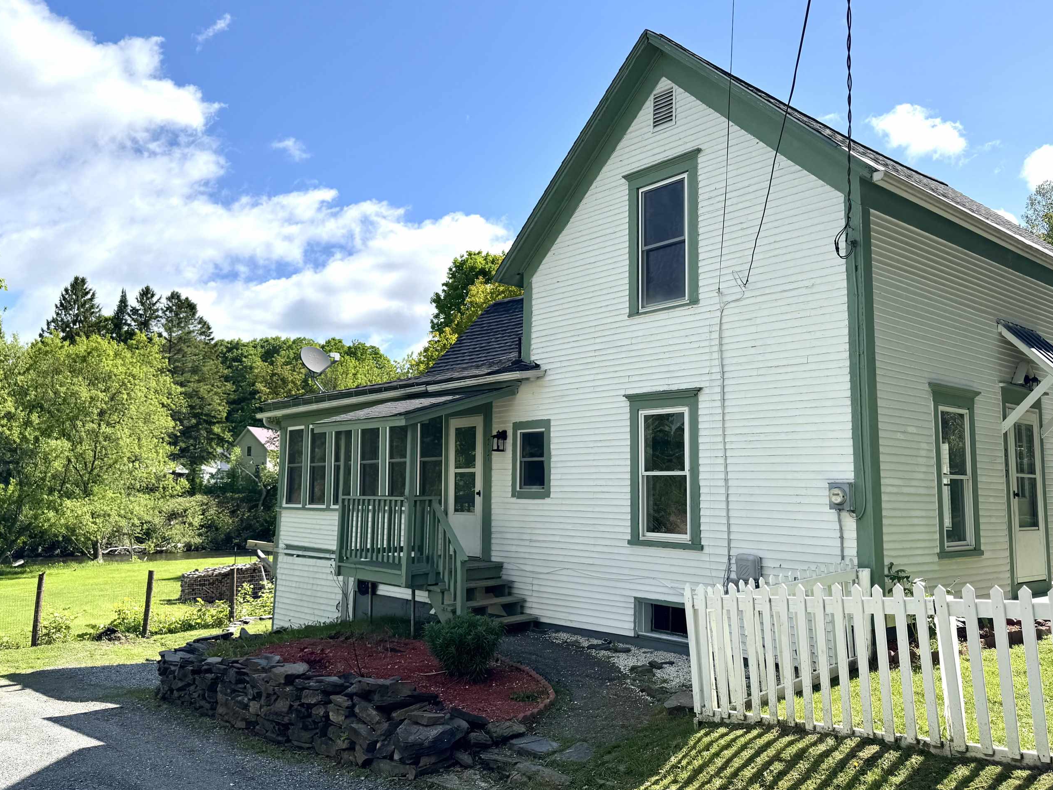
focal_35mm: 29
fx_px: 882
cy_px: 377
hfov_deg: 61.7
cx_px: 535
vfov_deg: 48.2
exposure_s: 1/5814
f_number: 1.78
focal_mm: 6.76
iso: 80
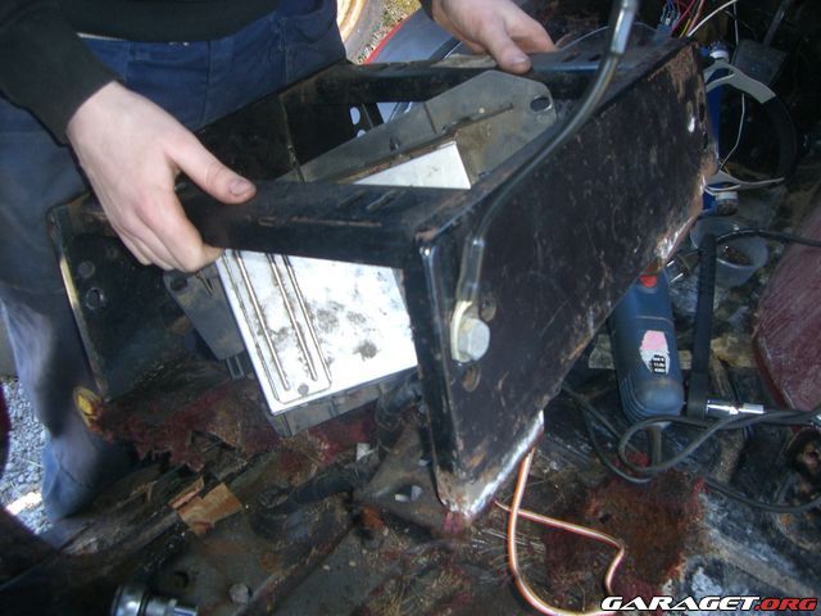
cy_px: 308
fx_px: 901
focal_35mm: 38
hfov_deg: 49.0
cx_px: 410
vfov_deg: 37.7
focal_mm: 6.2
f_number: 2.7
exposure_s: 1/60
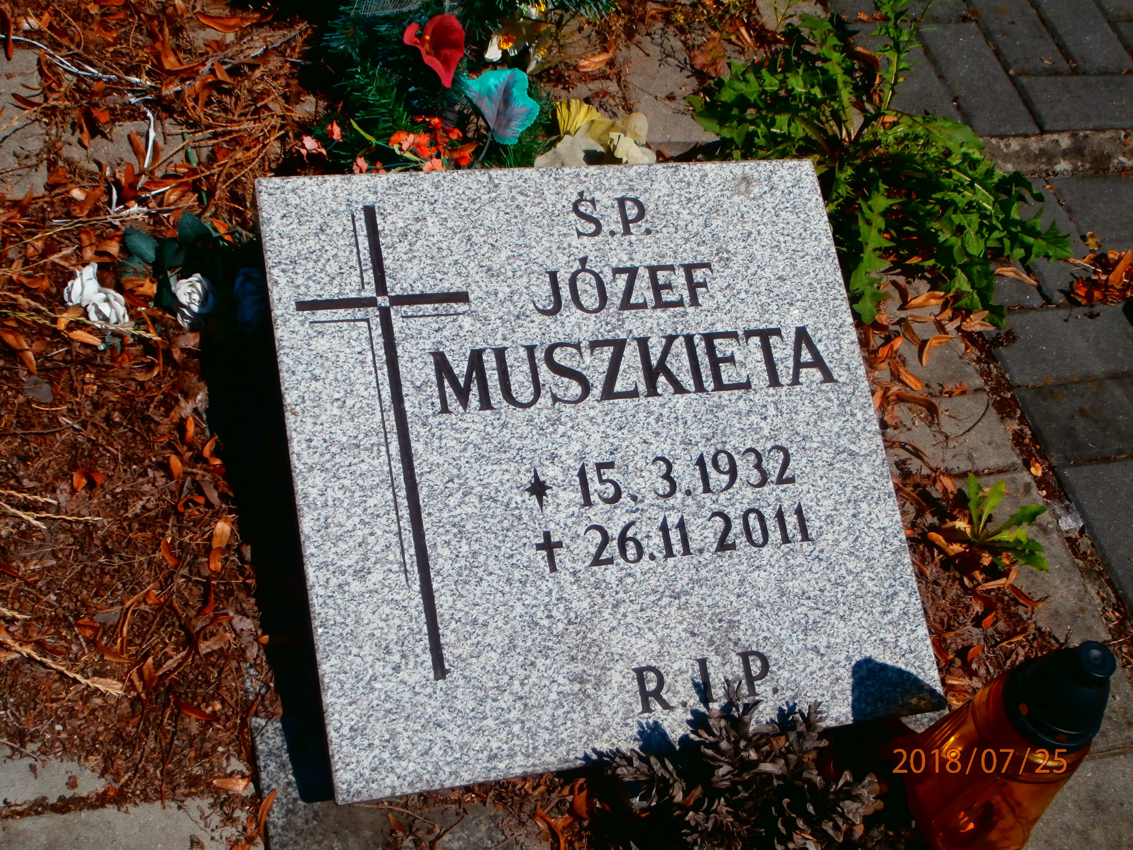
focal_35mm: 47
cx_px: 566
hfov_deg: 40.4
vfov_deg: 30.9
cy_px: 425
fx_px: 1538
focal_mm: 8.29
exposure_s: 1/1600
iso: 100
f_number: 4.2
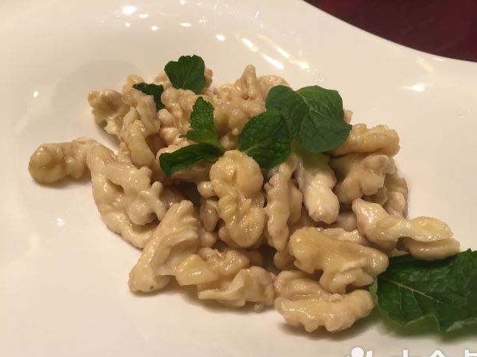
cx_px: 267
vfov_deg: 42.8
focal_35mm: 33
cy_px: 203
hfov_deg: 55.2
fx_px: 455
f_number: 2.2
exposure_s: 1/33
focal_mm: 4.15
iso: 40
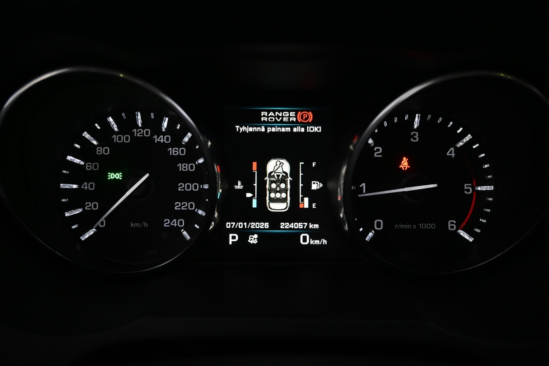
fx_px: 503
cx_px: 274
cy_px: 183
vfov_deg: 40.0
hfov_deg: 57.2
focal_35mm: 33
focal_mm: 22
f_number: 4
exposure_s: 1/40
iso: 1600
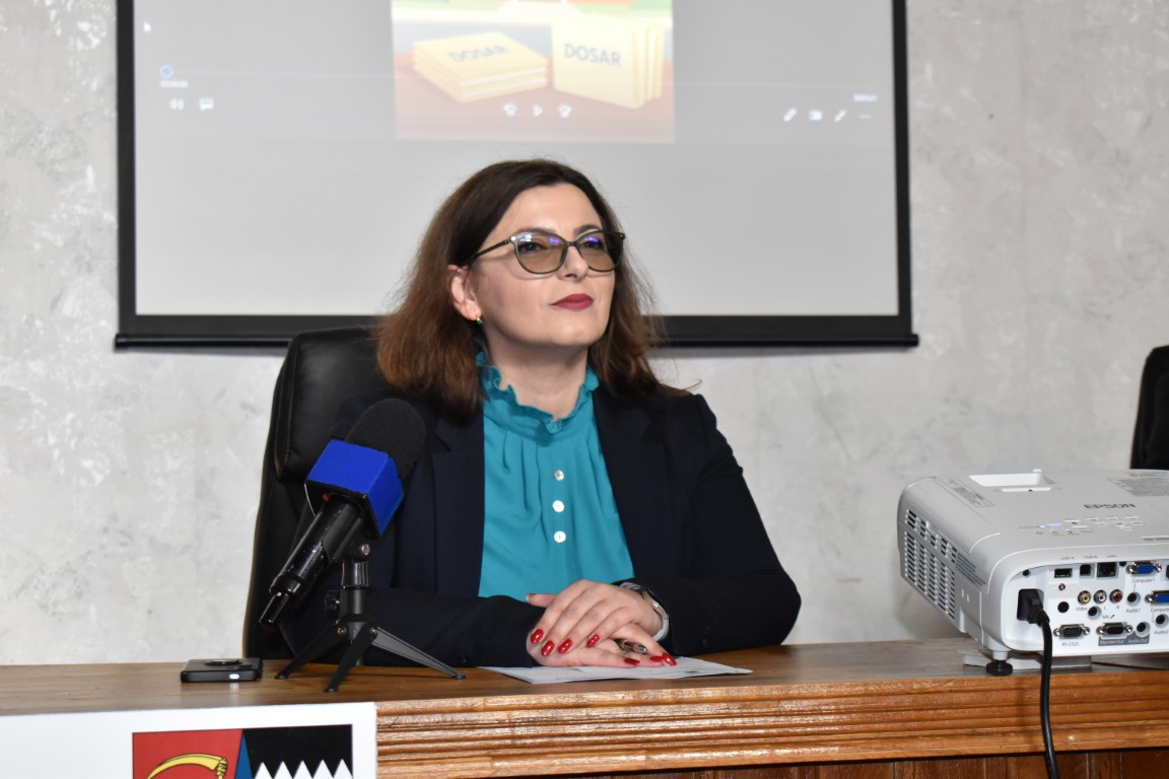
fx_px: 2338
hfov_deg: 28.1
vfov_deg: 18.9
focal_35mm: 72
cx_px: 584
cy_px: 390
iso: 1600
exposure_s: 1/200
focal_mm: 48
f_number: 5.6
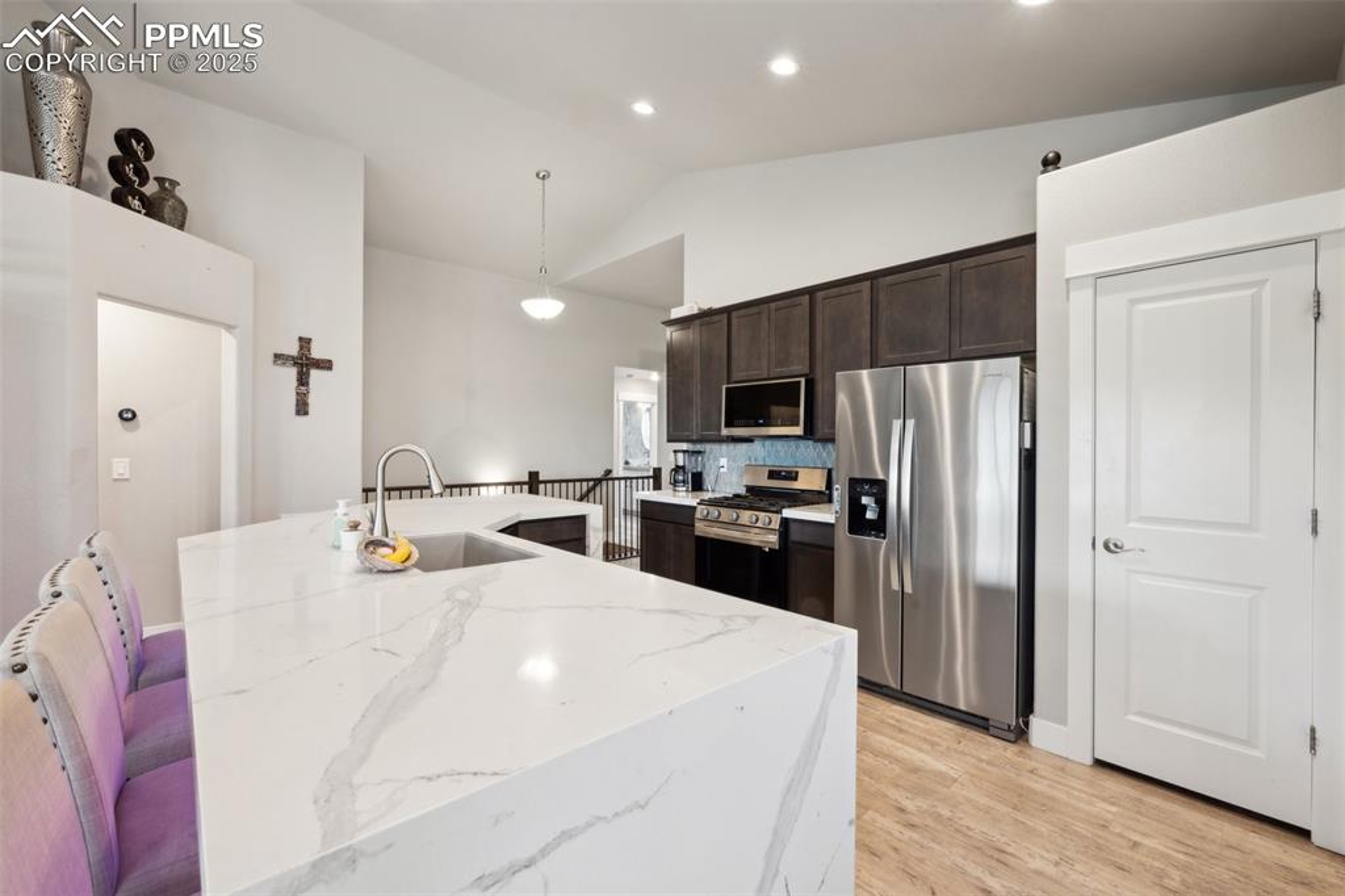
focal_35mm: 15
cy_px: 448
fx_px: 560
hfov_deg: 100.4
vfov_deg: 77.3
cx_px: 672
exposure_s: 2
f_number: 13
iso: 100
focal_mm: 15
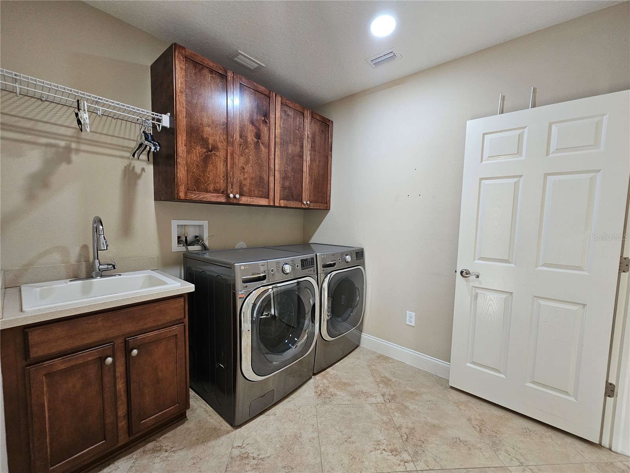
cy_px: 236
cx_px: 315
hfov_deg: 106.2
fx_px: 237
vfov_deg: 89.9
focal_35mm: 13
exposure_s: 1/60
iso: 200
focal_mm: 2.2
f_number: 2.2
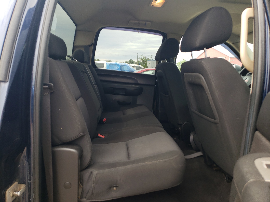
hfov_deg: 67.3
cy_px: 101
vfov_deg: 53.1
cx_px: 135
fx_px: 203
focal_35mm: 26
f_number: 1.5
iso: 50
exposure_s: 1/238
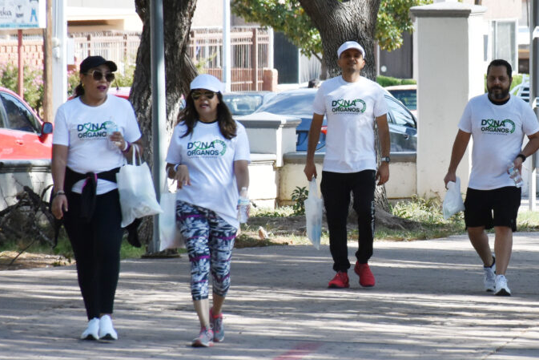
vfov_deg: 2.9
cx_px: 443
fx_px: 7173
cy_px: 173
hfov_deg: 4.3
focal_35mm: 479
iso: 720
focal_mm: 140
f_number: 8
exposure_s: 1/1000
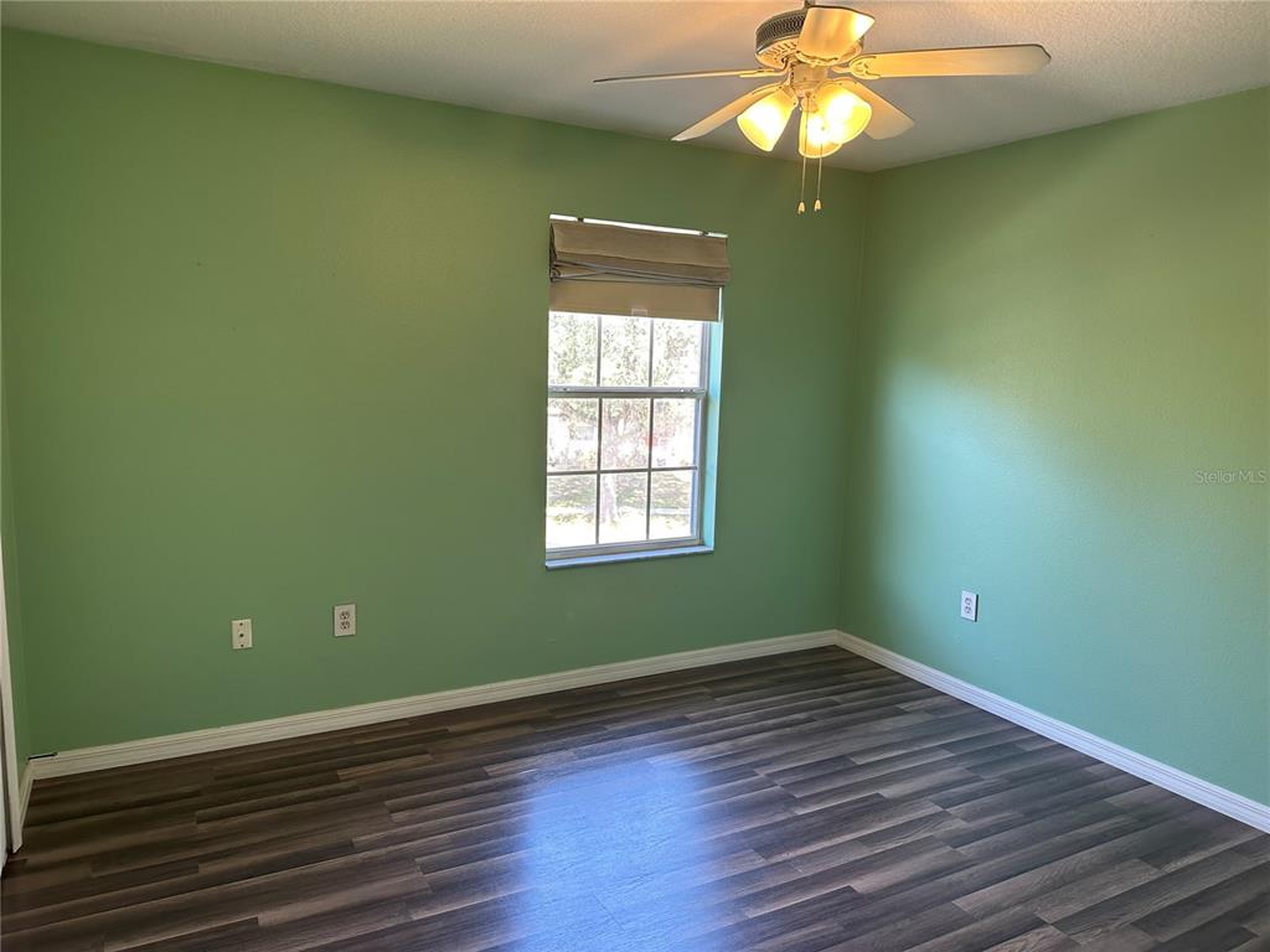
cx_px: 635
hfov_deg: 71.6
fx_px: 881
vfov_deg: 56.8
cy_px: 476
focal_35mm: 24
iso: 125
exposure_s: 1/60
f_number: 1.78
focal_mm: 6.86
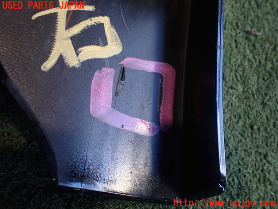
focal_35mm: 30
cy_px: 104
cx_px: 139
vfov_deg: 46.8
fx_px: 241
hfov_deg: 60.0
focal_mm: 5.4
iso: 400
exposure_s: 1/125
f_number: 2.3
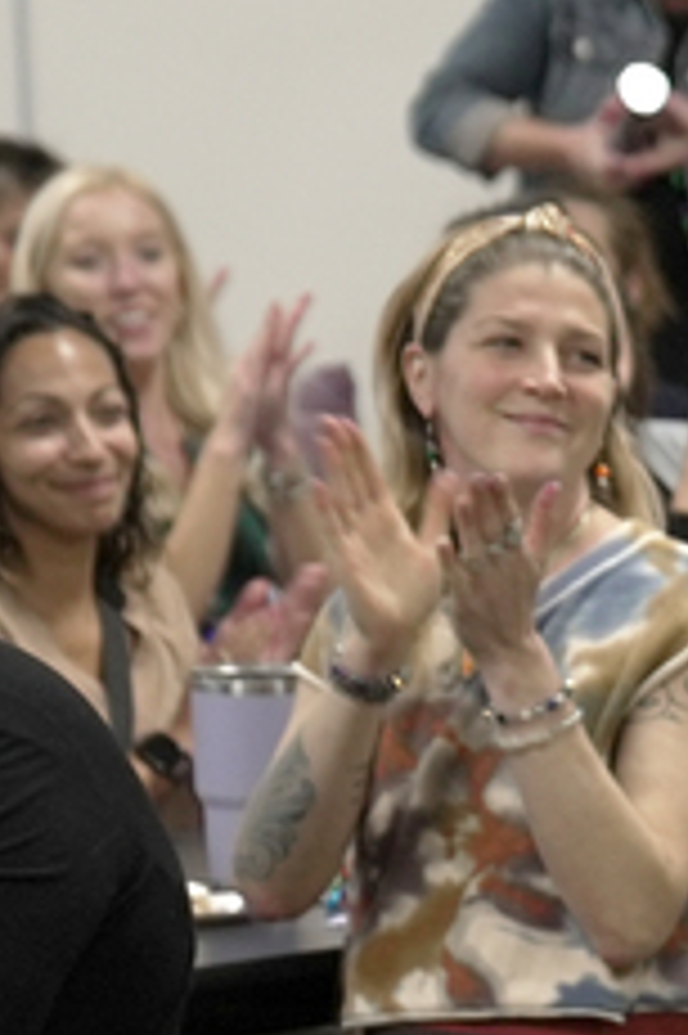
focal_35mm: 312
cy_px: 1269
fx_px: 8957
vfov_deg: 6.6
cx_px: 1704
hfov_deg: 4.3
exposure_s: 1/160
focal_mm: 70
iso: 1000
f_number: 2.8
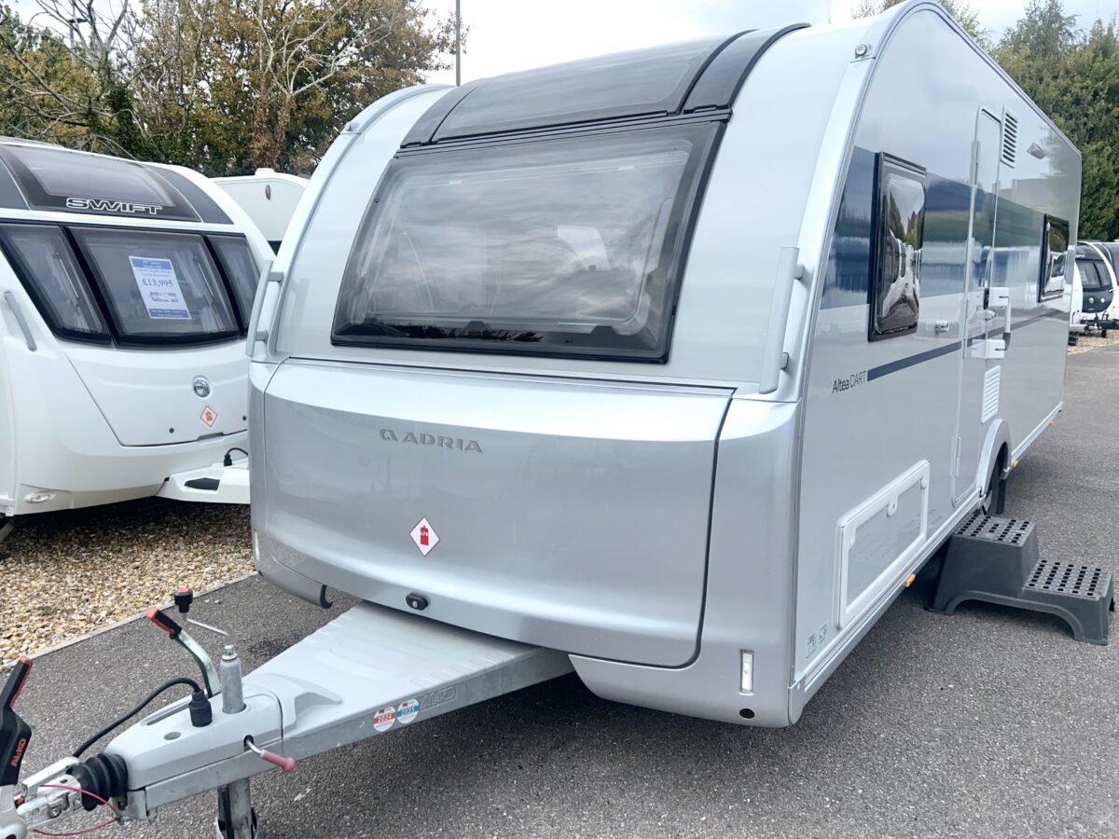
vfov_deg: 53.1
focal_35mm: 26
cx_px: 560
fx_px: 840
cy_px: 420
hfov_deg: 67.3
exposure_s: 1/2571
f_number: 1.5
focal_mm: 5.7
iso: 50
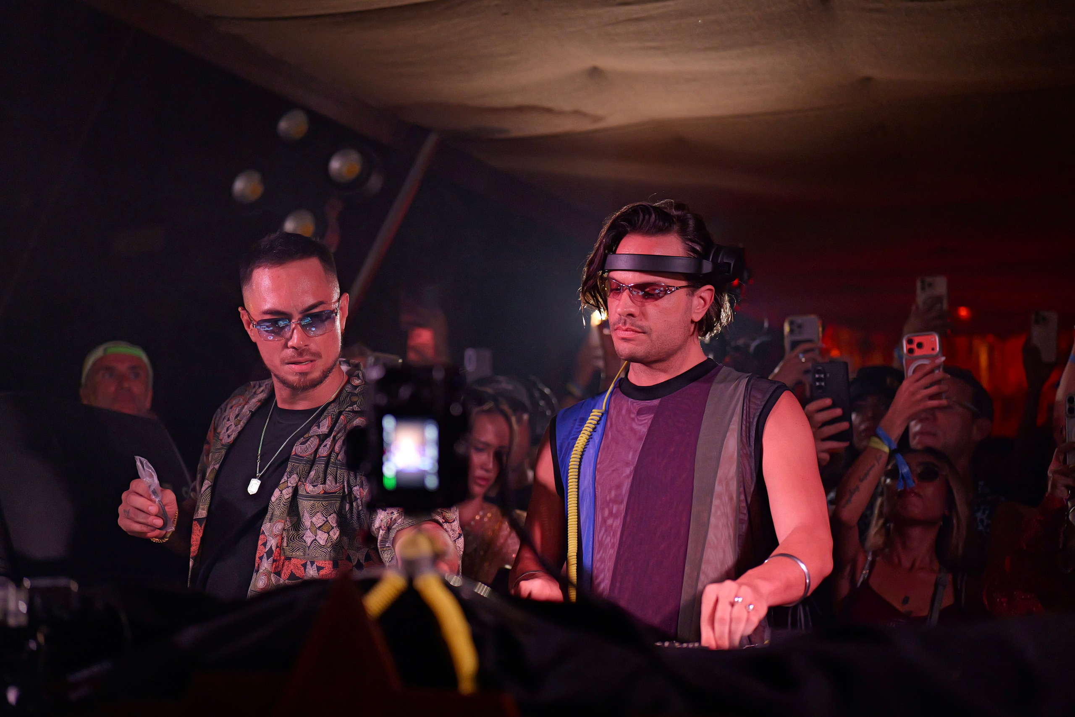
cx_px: 538
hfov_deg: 39.6
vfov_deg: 27.0
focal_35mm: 50
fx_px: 1493
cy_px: 358
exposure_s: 1/250
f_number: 1.8
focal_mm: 50
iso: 6400
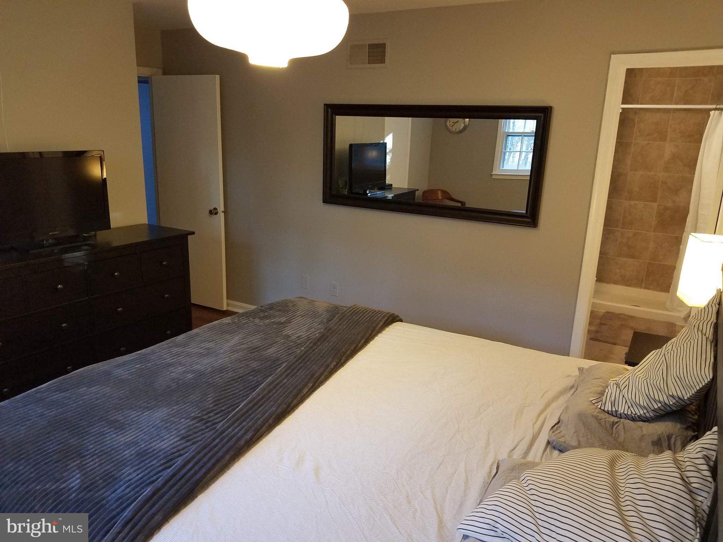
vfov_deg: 53.1
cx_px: 362
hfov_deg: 67.3
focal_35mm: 26
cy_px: 271
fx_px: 543
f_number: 1.7
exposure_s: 1/30
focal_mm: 4.2
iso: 160
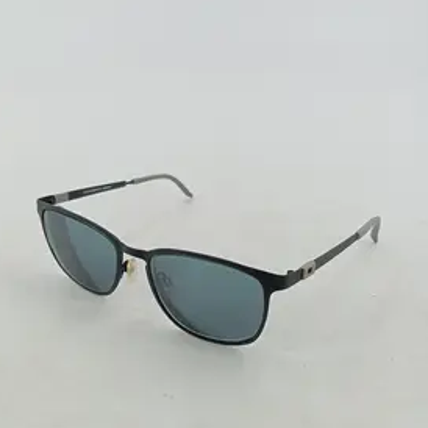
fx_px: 504
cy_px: 253
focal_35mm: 36
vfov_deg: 45.8
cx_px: 198
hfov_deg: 46.0
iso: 68
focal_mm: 4.22
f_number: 1.8
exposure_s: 1/100
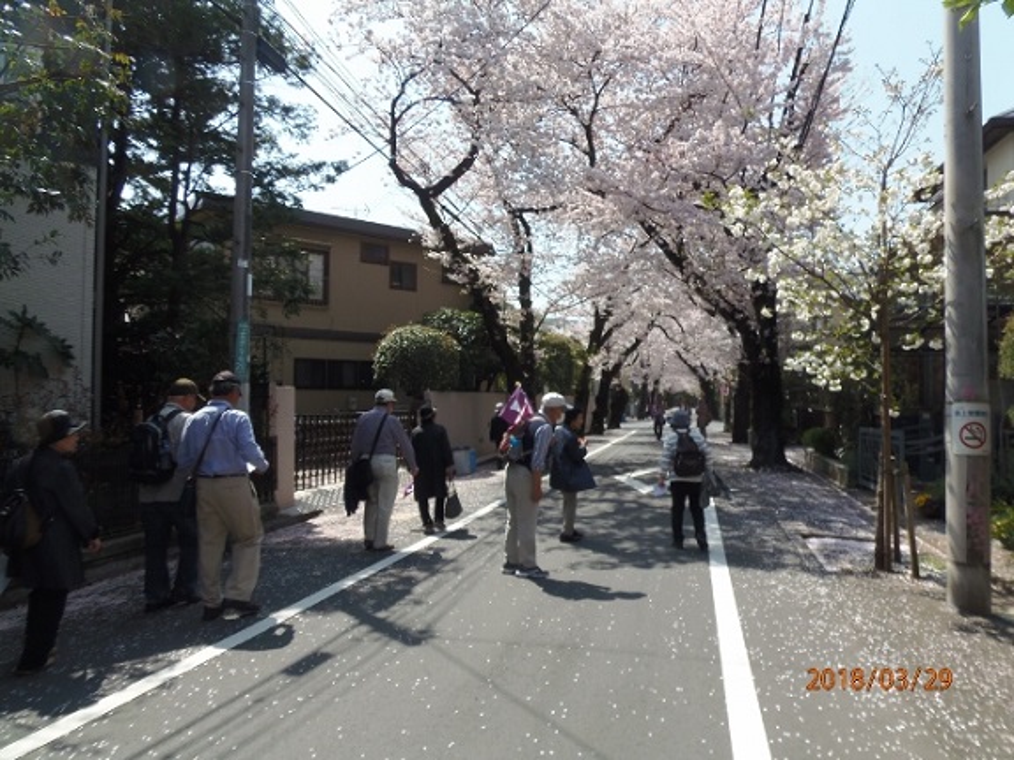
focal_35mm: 24
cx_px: 507
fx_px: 703
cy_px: 380
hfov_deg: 71.6
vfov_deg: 56.8
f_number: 2.9
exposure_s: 1/400
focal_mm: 4.3
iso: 64
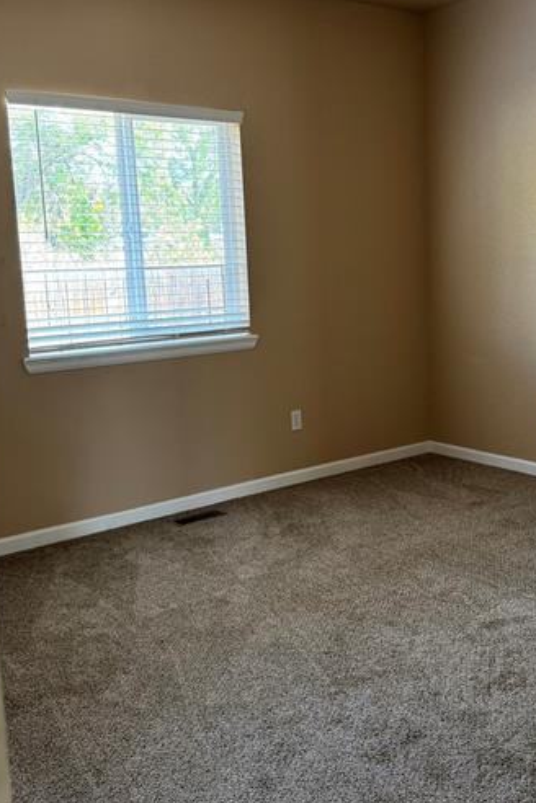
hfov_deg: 34.0
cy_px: 366
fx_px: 871
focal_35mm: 39
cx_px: 345
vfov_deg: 49.5
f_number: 1.78
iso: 250
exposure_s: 1/60
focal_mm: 6.76
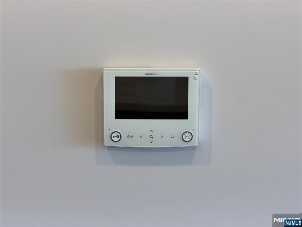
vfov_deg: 14.8
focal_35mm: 100
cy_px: 114
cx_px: 151
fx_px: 872
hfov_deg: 19.6
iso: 320
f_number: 2.8
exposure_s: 1/120
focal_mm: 16.89
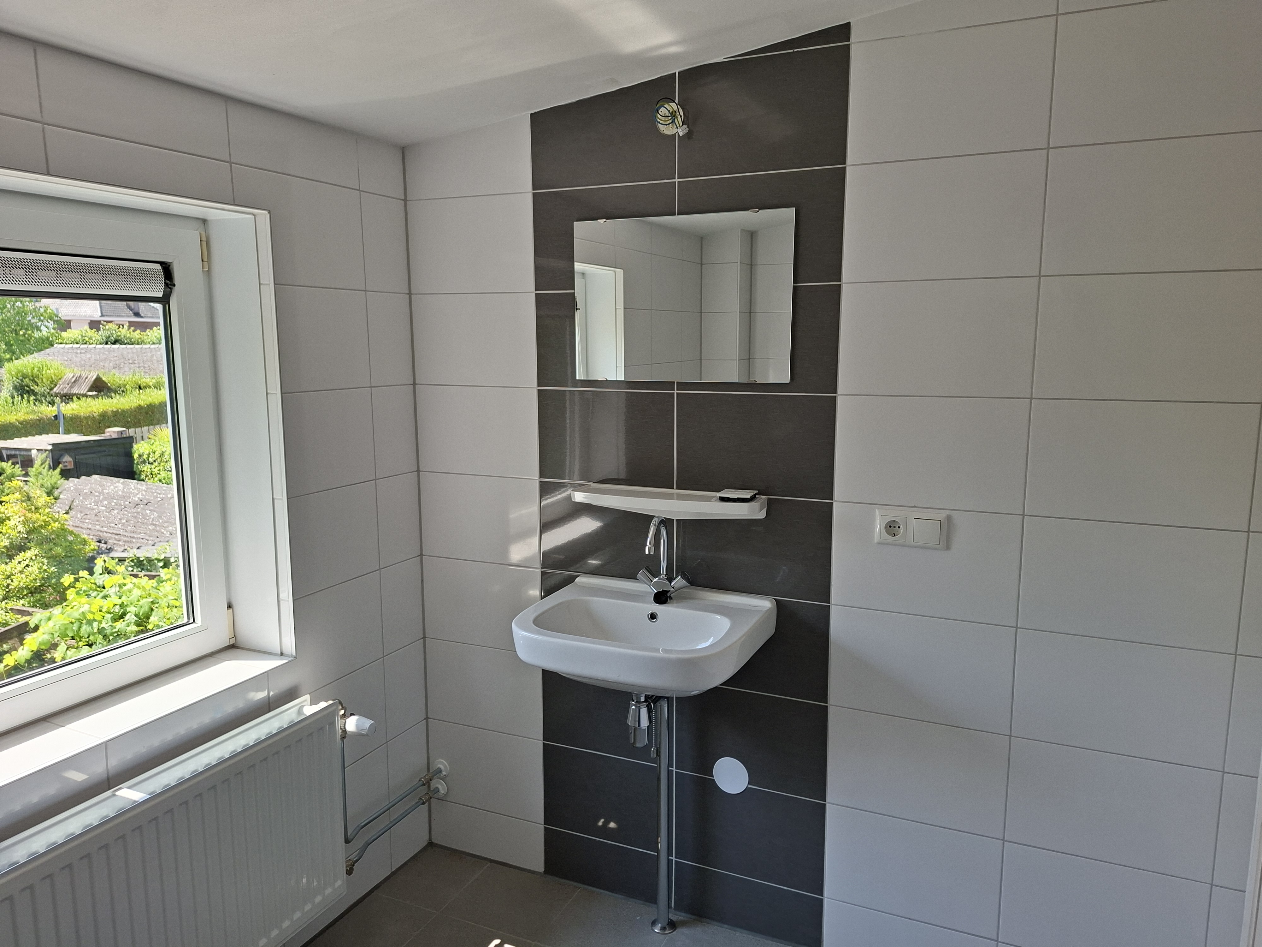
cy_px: 474
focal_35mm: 23
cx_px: 631
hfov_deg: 73.9
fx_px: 839
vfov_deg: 58.9
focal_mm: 5.54
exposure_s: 1/242
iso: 50
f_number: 1.8
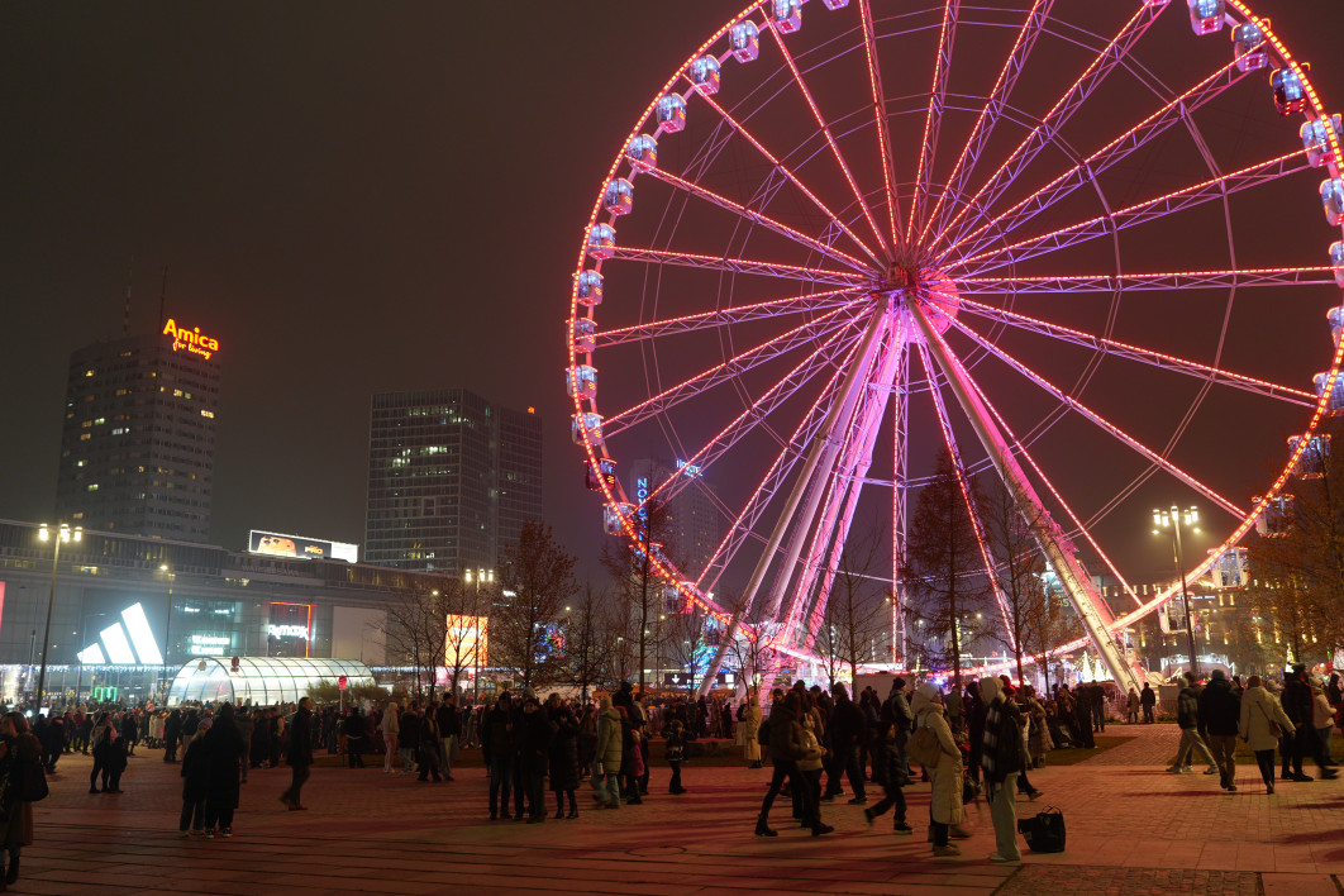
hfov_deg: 65.5
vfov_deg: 46.4
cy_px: 448
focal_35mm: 28
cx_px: 672
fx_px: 1045
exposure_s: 1/40
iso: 800
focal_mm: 28
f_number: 2.2
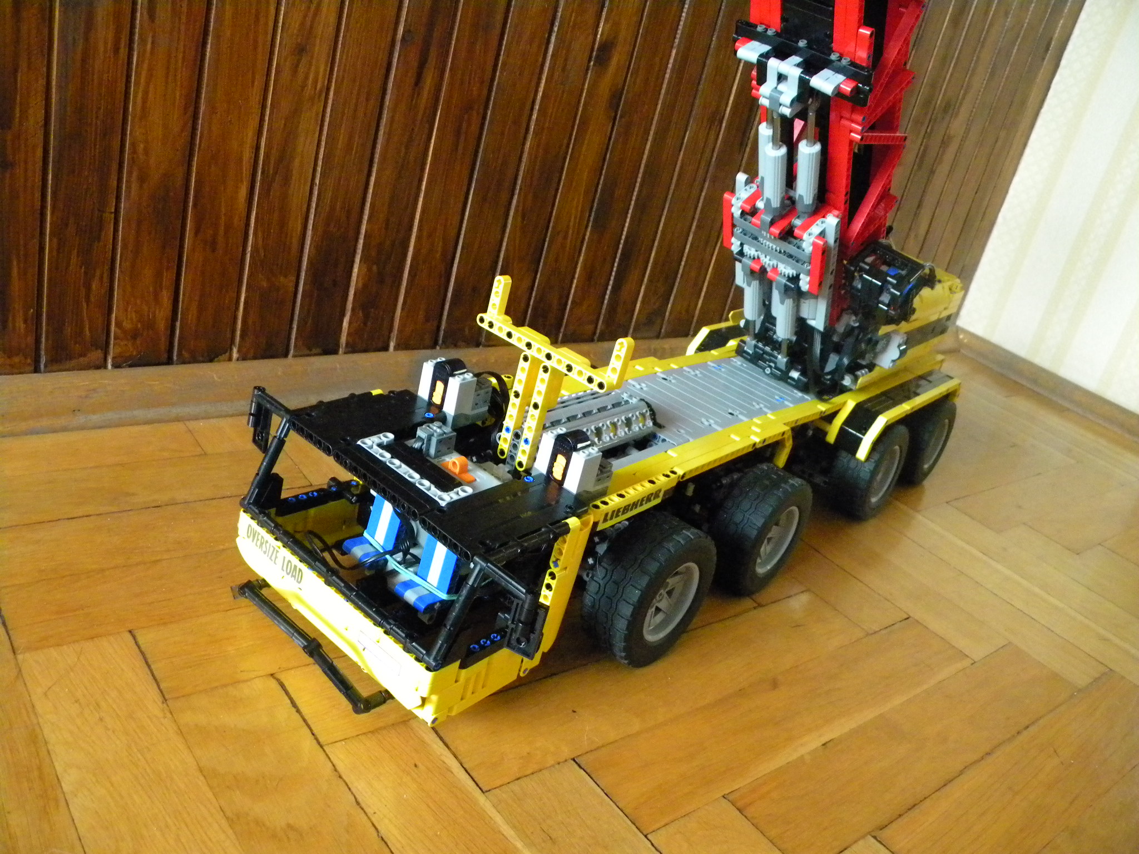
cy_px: 427
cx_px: 570
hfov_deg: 63.4
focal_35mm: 28
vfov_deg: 49.7
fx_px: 921
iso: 800
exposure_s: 1/39
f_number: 3.5
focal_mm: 5
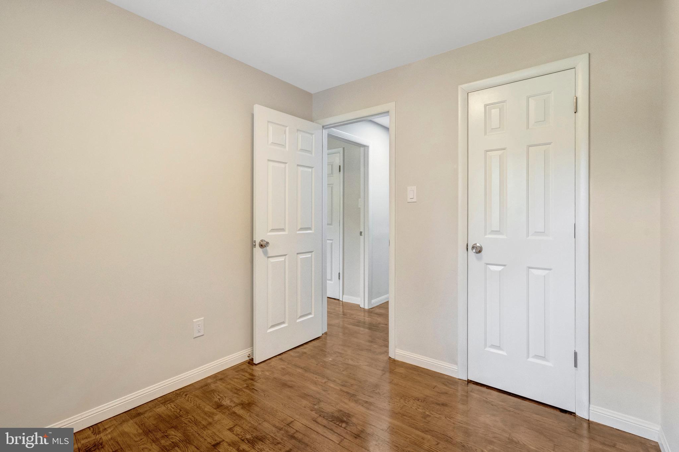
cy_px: 226
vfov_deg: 73.7
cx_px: 340
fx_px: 302
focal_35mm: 16
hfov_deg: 96.7
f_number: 8
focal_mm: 16
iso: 1250
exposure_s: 1/30
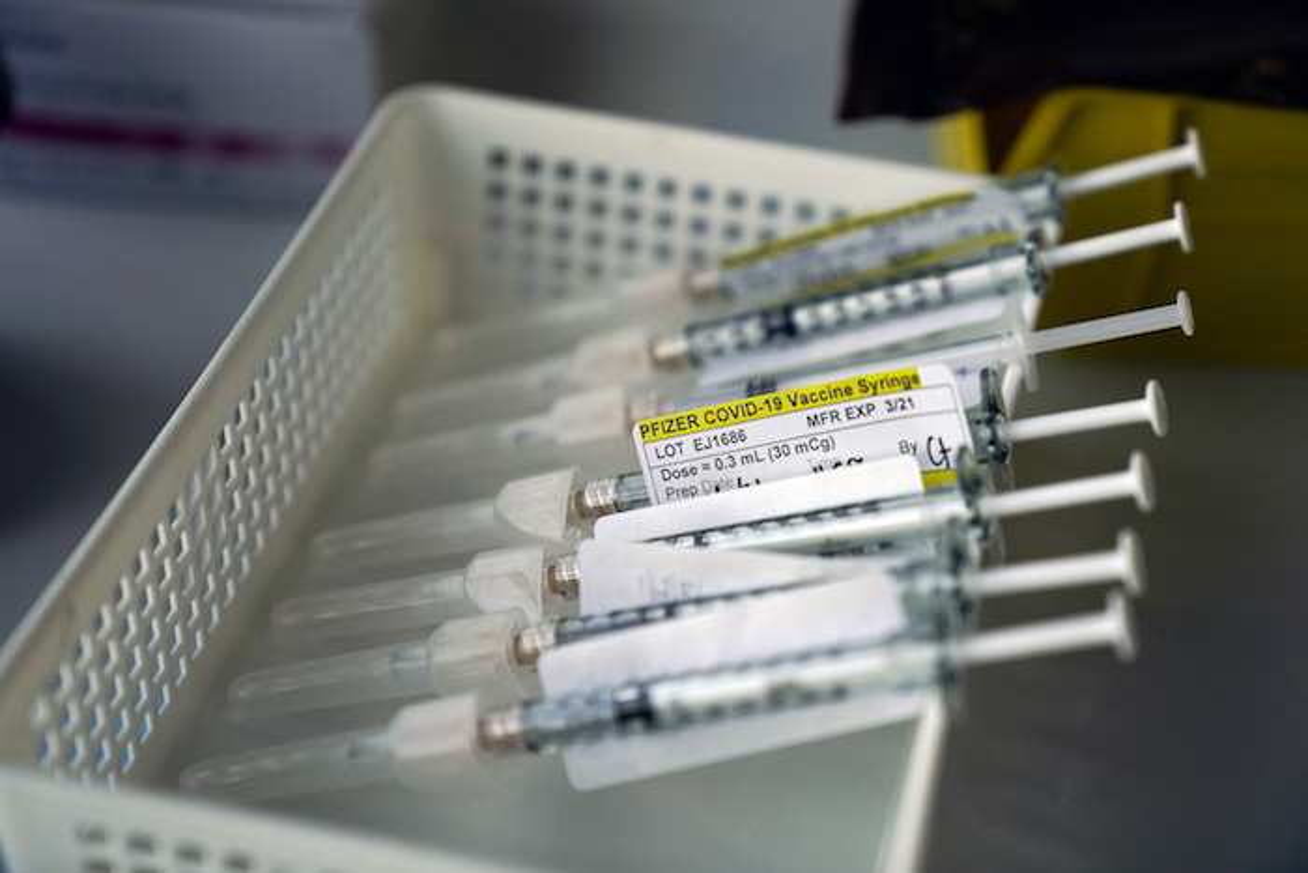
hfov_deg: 28.8
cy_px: 436
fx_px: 2544
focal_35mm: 70
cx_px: 654
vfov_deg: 19.5
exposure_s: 1/5000
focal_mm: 70
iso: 2000
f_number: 2.8
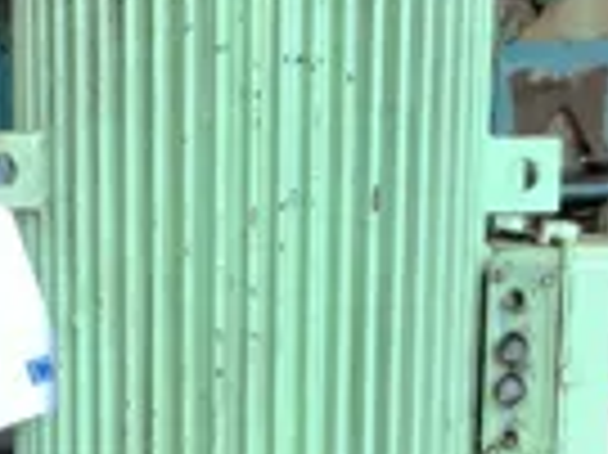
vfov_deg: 10.8
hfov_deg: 14.8
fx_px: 2334
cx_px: 221
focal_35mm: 133
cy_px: 618
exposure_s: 1/60
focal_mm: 3
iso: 125
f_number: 1.8
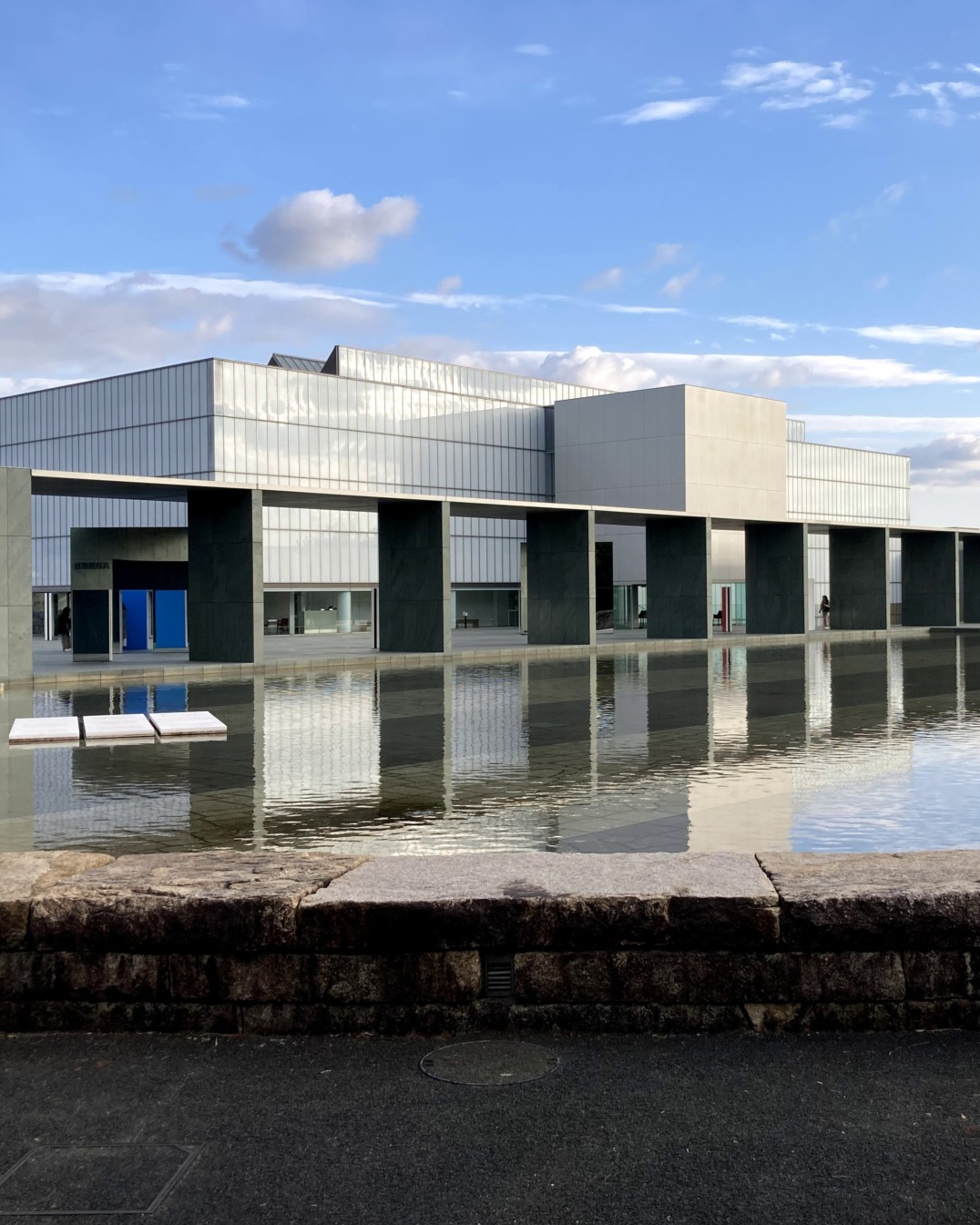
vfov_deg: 46.8
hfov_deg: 38.1
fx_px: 1414
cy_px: 604
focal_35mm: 39
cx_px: 585
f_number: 1.8
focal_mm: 3.99
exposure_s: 1/1056
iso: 20
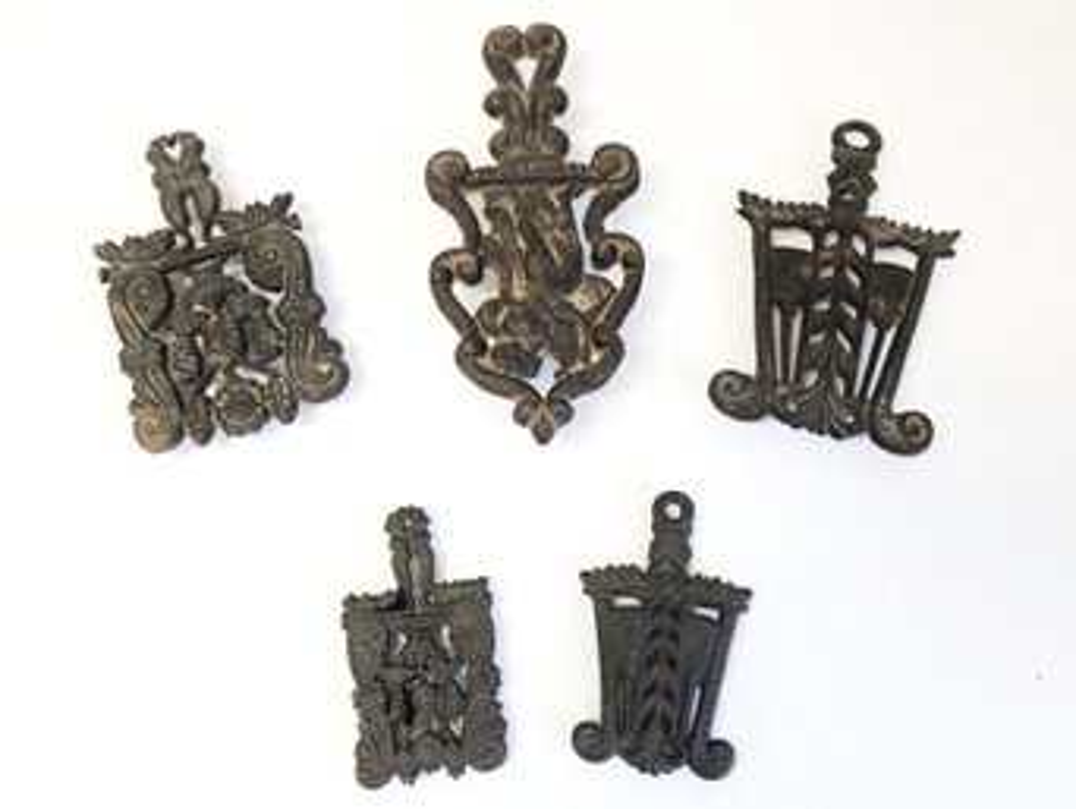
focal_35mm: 26
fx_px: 809
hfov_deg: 67.3
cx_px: 538
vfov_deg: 53.1
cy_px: 404
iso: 160
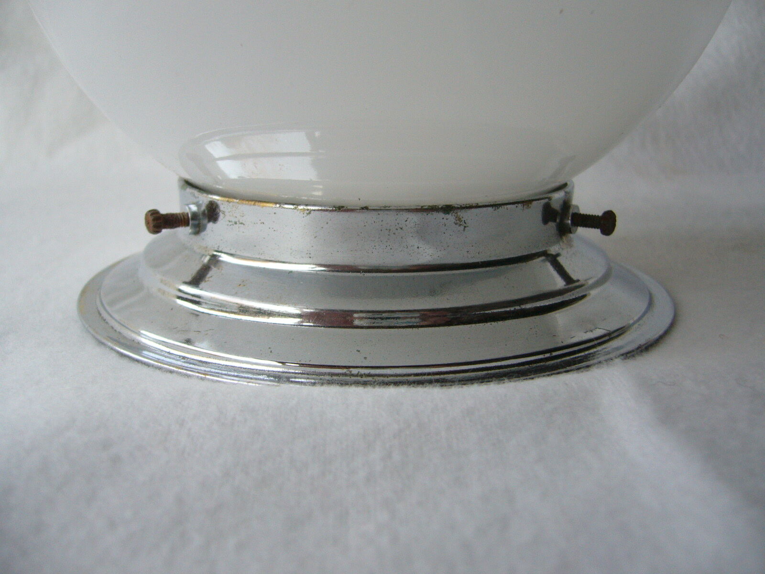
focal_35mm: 35
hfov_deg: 52.6
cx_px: 382
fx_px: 773
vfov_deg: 40.7
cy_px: 287
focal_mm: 5.8
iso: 100
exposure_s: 1/30
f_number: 2.8
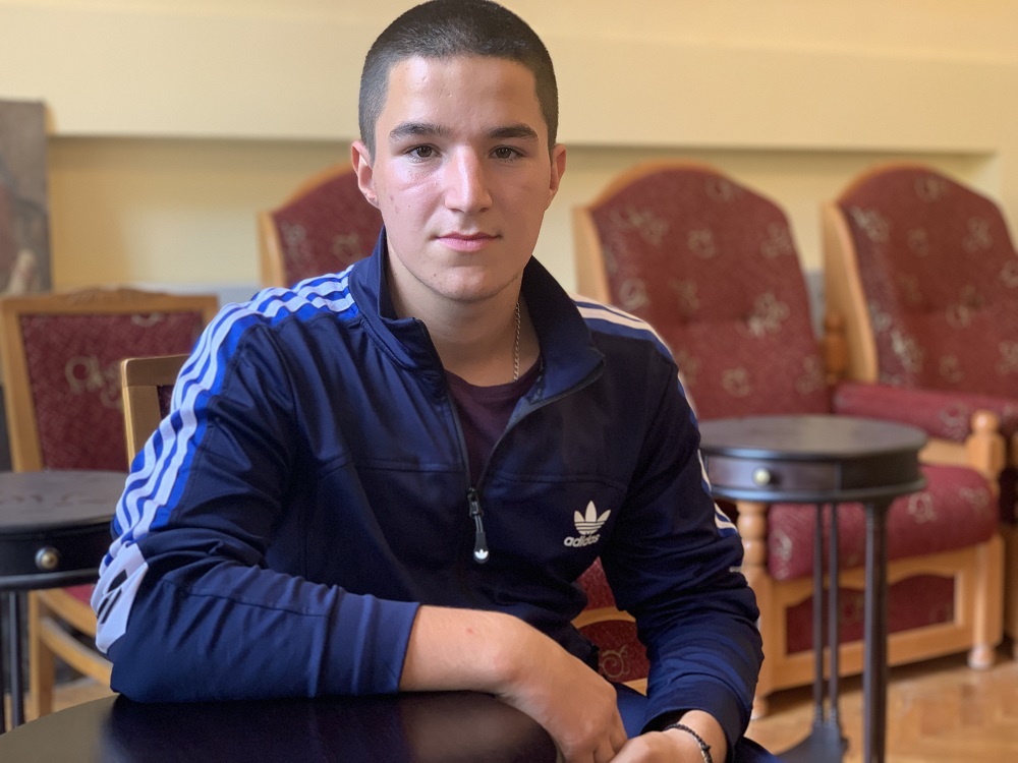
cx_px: 509
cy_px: 382
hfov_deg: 36.8
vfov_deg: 28.0
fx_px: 1529
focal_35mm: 52
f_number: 2.4
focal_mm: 6
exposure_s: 1/50
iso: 100
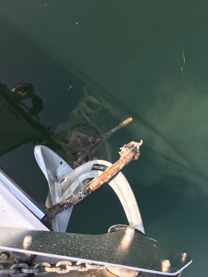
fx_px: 224
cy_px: 138
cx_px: 104
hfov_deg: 49.7
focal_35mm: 28
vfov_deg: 63.4
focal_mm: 3.99
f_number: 1.8
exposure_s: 1/298
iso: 20
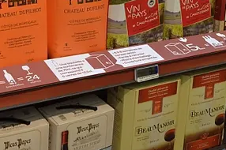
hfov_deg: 23.1
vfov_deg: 15.1
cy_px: -9
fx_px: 552
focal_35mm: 88
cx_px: 137
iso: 400
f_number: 5
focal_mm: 24
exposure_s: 1/100
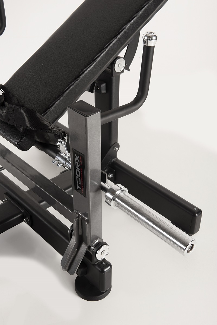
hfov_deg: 28.1
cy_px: 162
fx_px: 434
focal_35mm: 48
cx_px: 108
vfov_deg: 41.1
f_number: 10
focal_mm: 48
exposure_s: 1/200
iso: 125
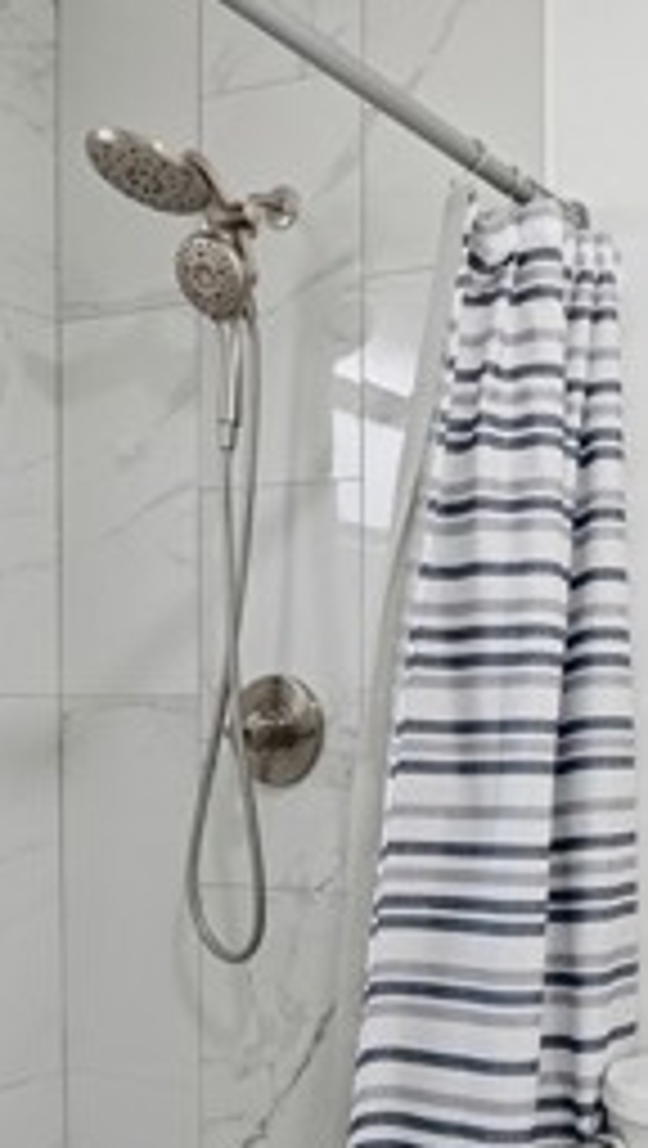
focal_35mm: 42
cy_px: 727
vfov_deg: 47.8
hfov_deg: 24.6
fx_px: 1279
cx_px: 855
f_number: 9
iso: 250
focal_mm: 16
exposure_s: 1/80
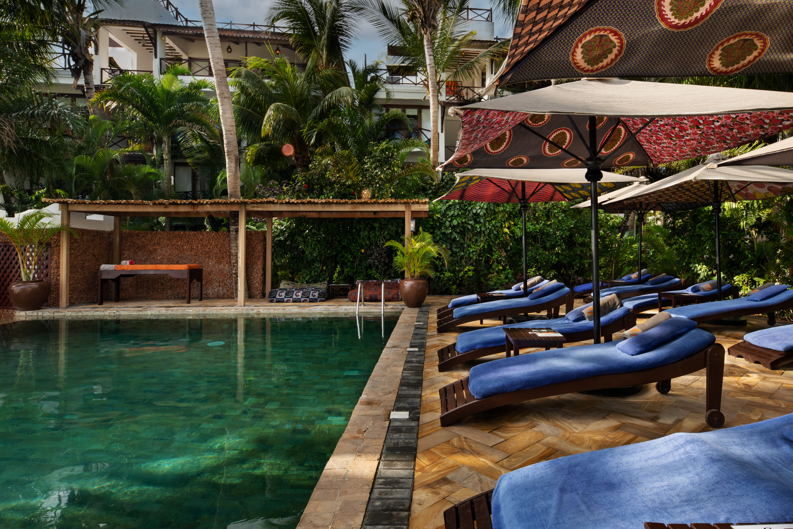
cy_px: 240
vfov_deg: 59.4
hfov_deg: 80.9
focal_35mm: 21
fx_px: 463
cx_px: 444
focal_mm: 16
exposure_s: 1/160
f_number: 14
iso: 200
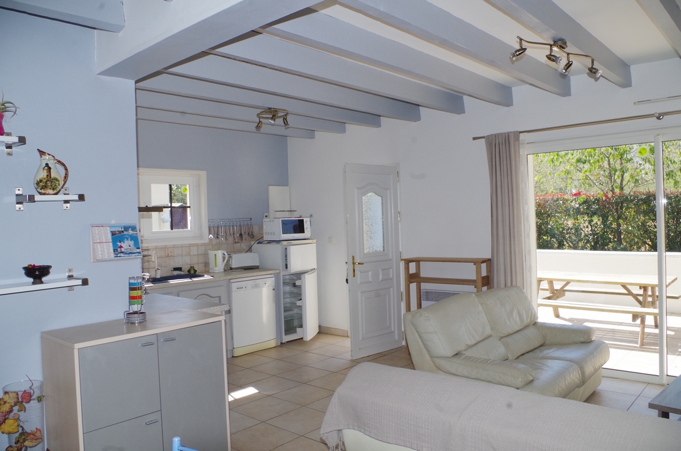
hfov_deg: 67.5
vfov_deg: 47.7
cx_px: 340
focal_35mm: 27
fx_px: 510
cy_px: 226
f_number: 9
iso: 800
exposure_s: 1/180
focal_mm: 18
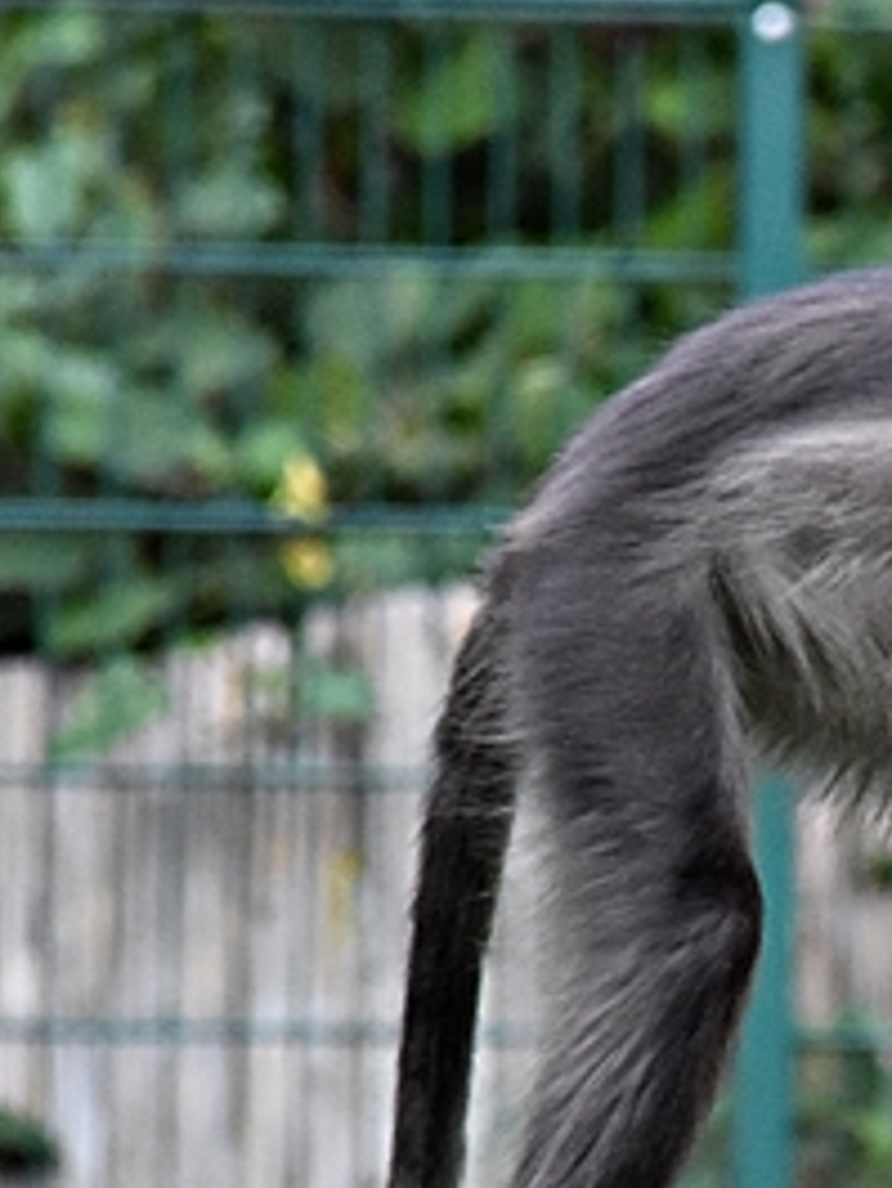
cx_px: 1479
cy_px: 796
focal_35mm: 779
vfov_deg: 2.5
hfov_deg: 1.9
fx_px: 26743
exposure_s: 1/500
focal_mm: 140
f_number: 5.6
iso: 1800
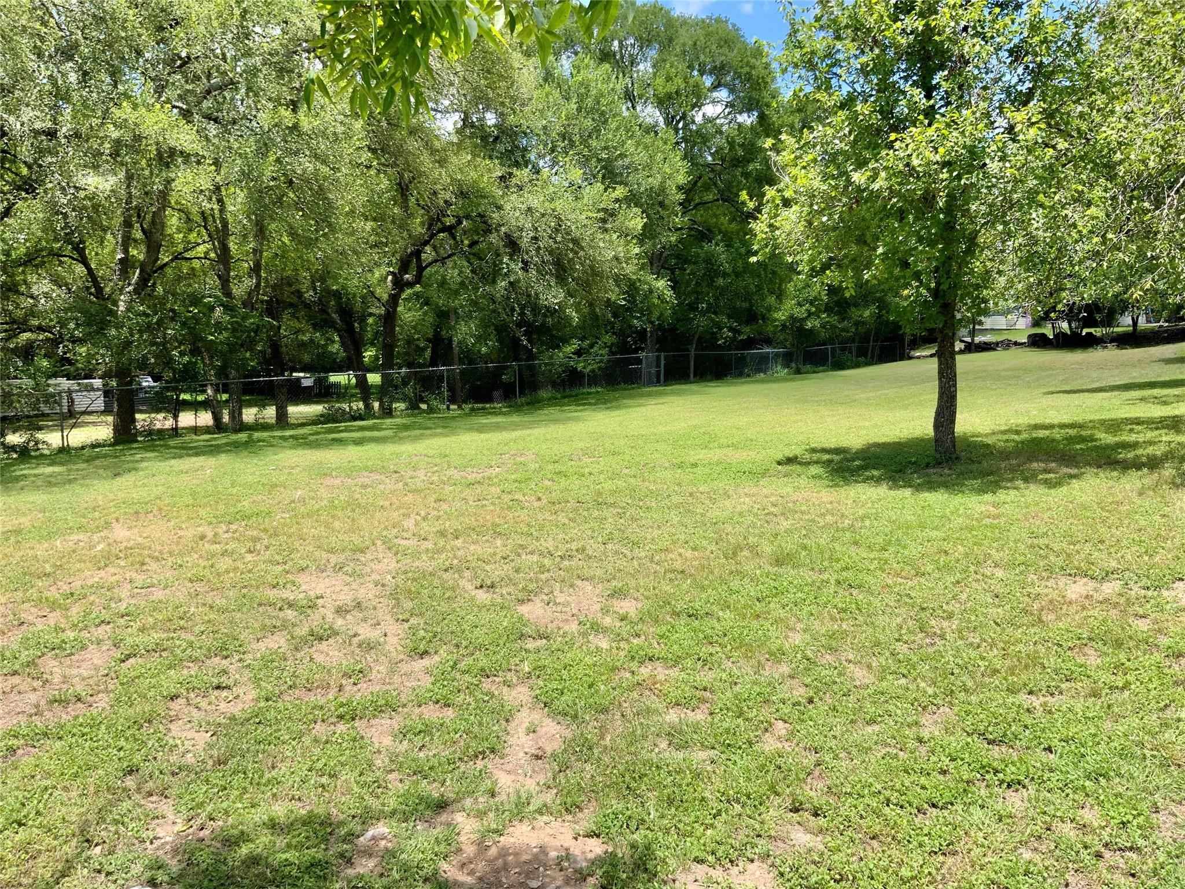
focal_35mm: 29
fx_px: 993
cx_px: 592
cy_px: 444
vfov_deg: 48.2
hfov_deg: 61.7
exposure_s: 1/1076
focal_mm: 3
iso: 16
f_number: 1.8
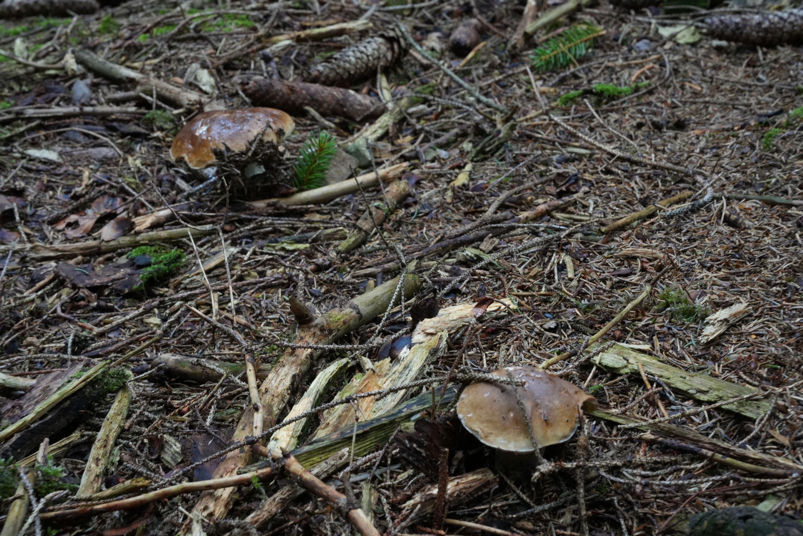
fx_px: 1896
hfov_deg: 23.9
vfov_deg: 16.1
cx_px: 402
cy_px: 268
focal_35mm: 85
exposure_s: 1/10
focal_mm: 85
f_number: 16
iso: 2500
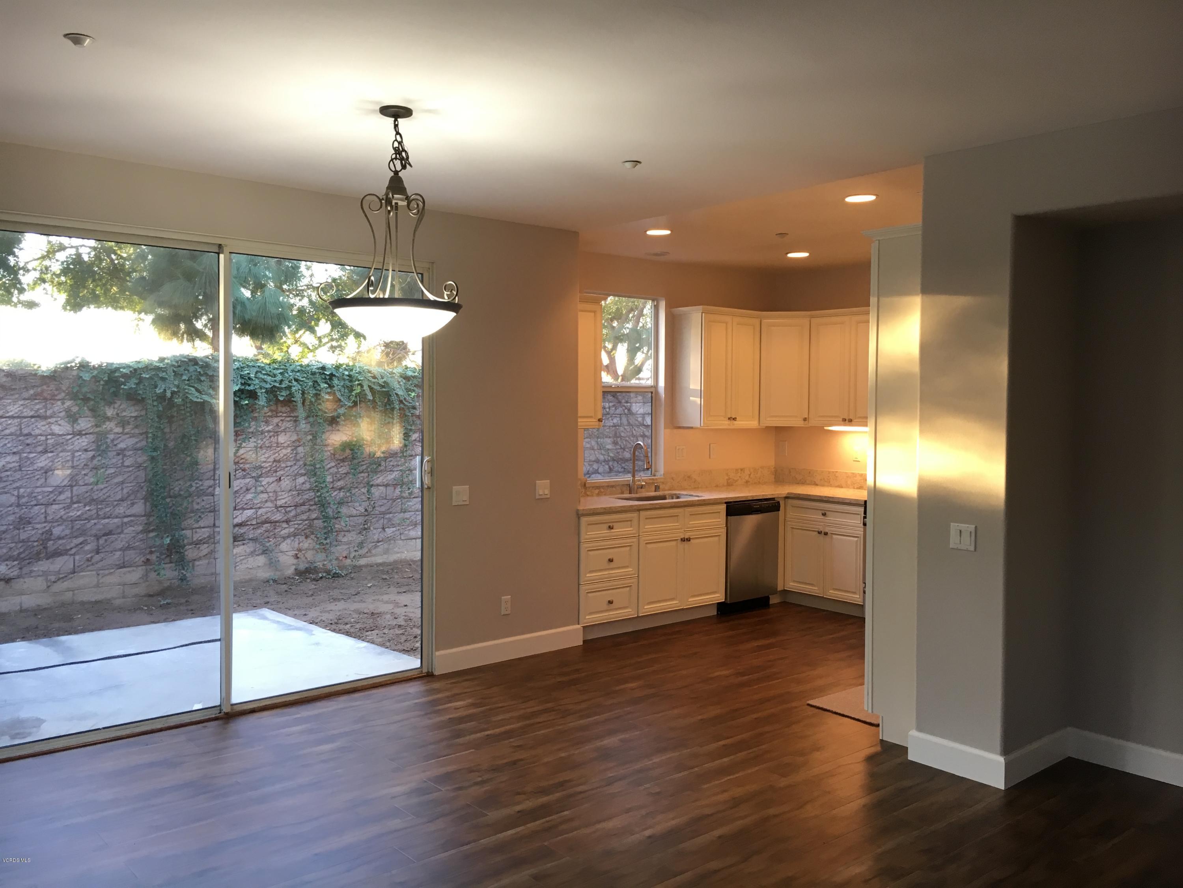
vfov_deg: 48.2
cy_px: 444
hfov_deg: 61.7
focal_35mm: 29
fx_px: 991
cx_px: 592
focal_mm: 4.15
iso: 64
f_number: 2.2
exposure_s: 1/30
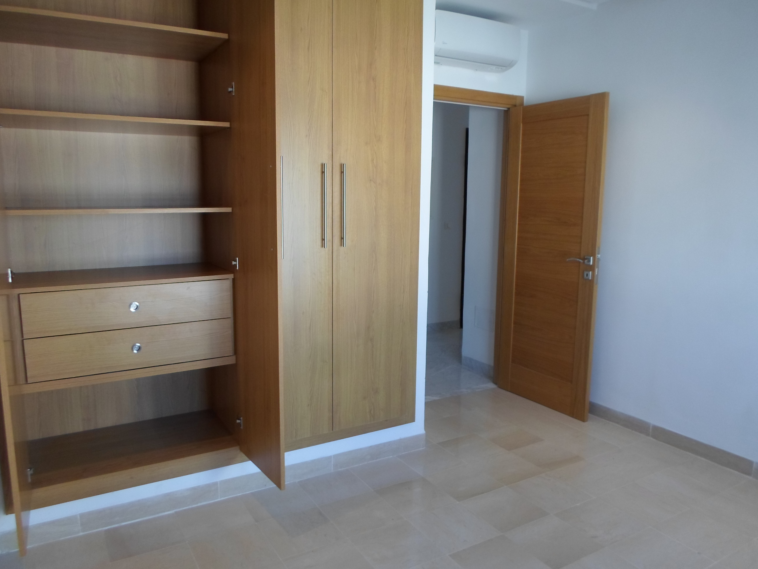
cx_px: 379
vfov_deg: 54.9
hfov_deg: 69.4
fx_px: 547
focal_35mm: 25
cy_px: 284
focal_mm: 4.5
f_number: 2.5
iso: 80
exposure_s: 1/45
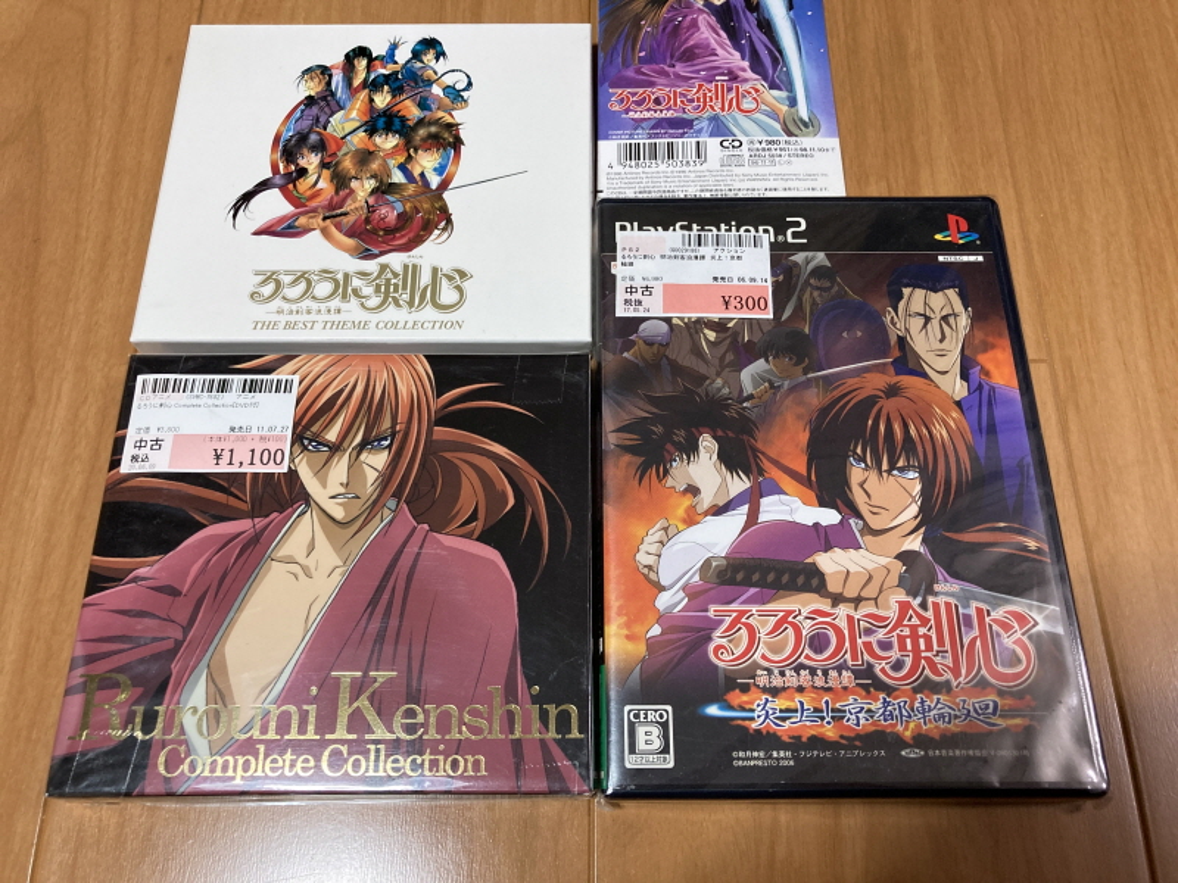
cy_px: 442
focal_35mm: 28
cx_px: 589
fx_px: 953
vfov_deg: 49.7
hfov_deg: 63.4
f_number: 1.8
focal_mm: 3.99
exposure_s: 1/60
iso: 160
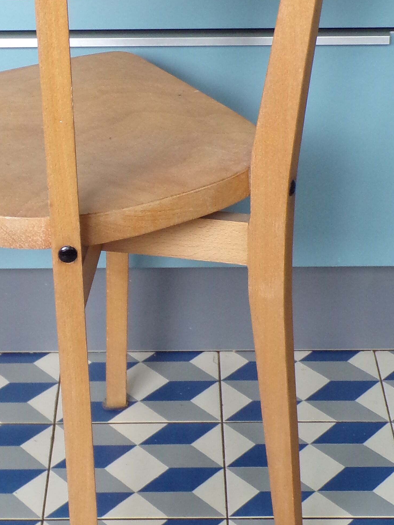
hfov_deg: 14.9
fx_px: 1503
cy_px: 204
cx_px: 119
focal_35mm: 99
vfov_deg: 19.8
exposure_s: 1/20
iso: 200
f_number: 3.4
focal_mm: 7.6
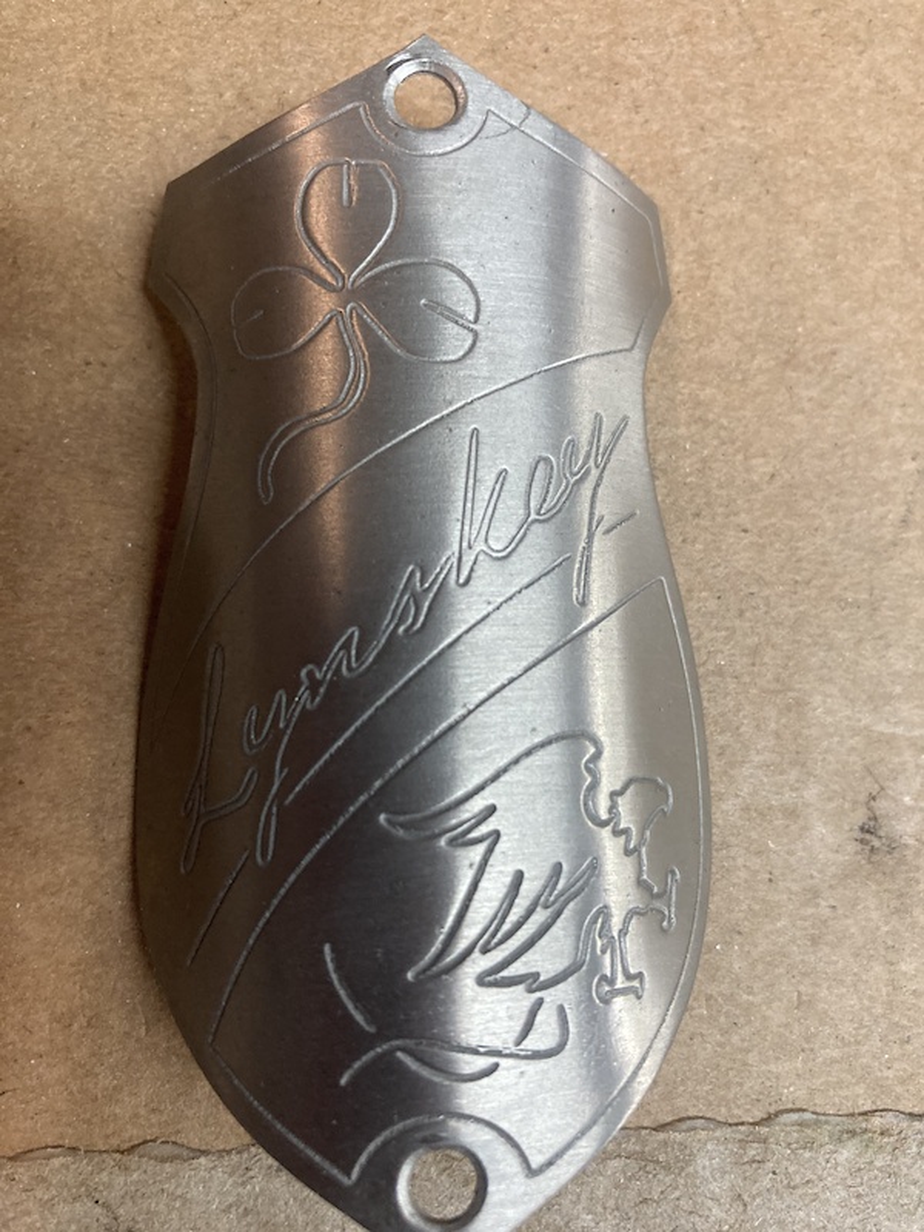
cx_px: 462
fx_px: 997
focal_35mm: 28
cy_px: 616
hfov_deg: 49.7
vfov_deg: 63.4
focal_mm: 3.99
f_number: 1.8
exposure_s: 1/60
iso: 200
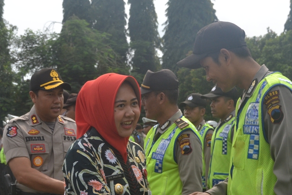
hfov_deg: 23.4
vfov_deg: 15.7
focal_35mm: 87
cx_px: 134
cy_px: 130
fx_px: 706
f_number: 5.6
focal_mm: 32
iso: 400
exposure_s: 1/1600
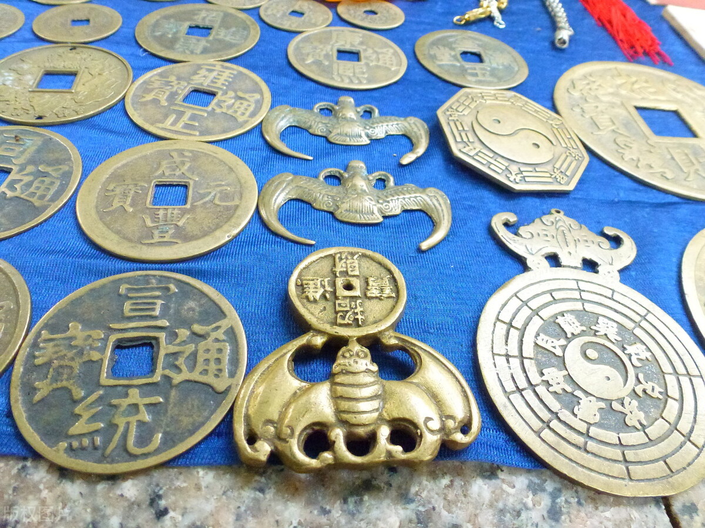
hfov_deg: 71.6
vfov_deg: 56.8
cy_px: 264
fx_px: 489
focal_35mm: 24
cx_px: 352
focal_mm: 4.3
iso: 800
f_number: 3.5
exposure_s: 1/125
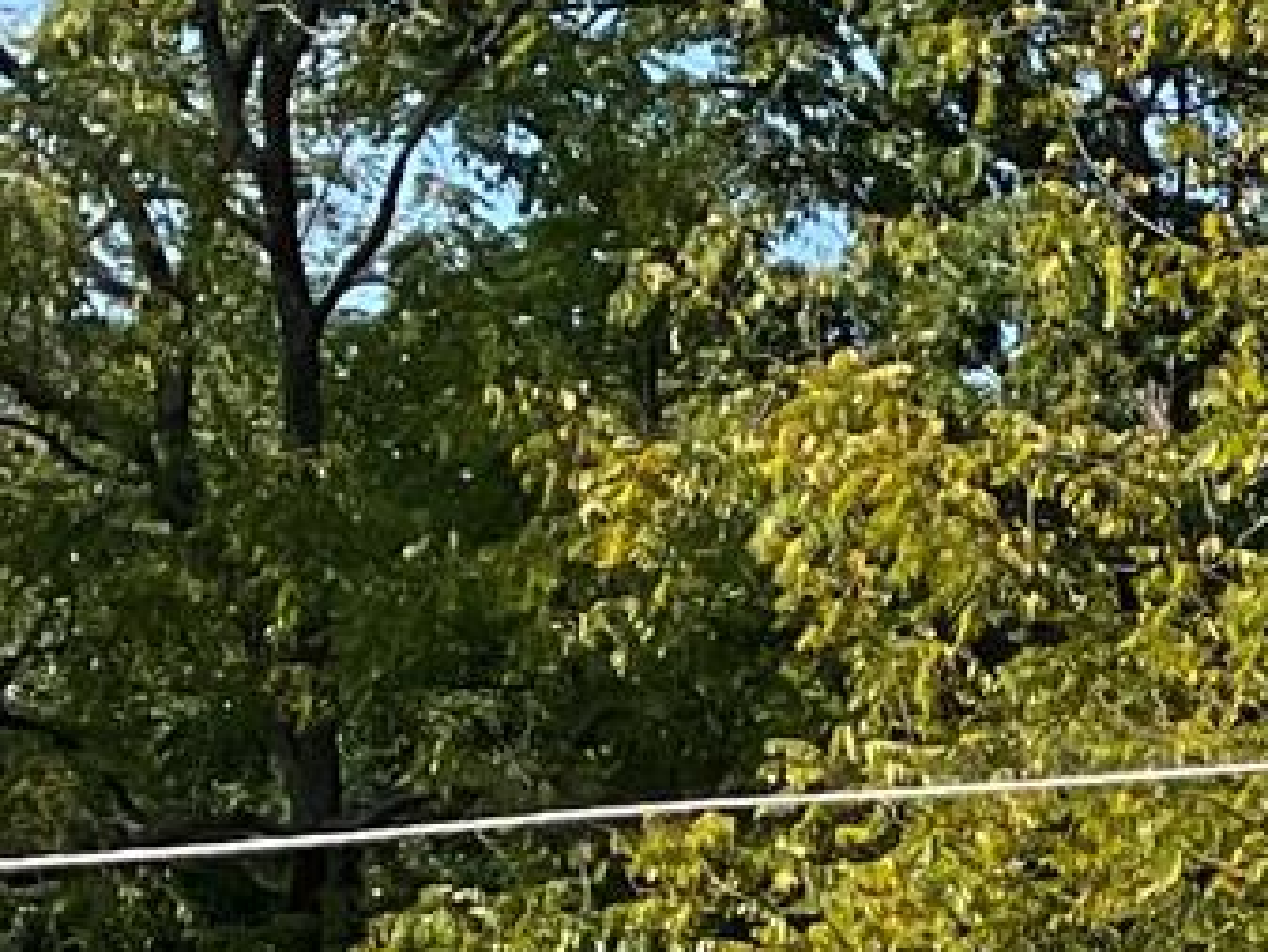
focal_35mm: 176
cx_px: 3770
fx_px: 6449
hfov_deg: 9.1
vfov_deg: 8.0
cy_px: 1934
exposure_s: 1/1195
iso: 16
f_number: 1.8
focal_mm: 3
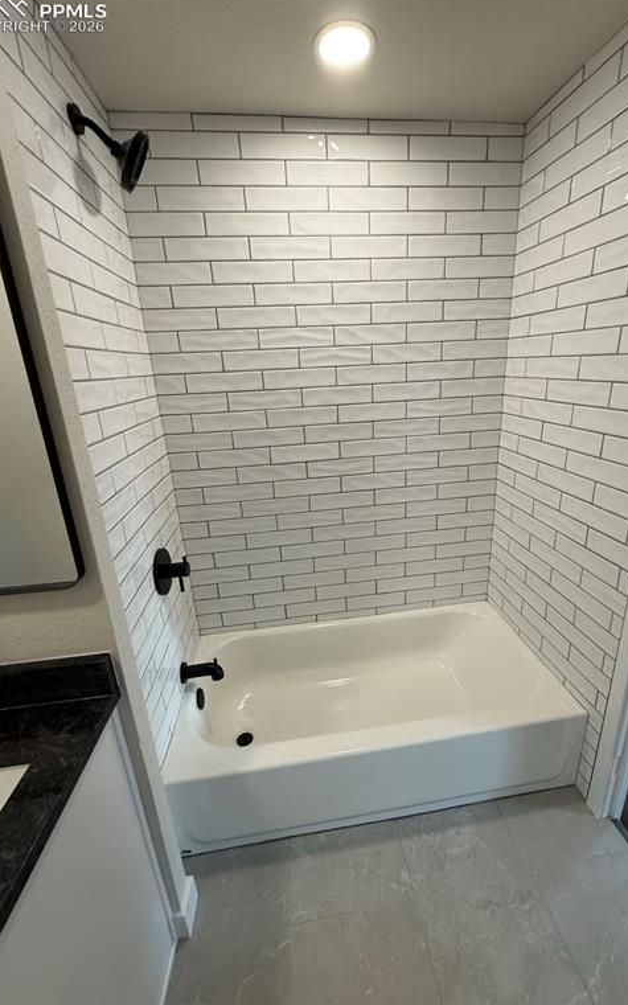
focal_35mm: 15
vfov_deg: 101.5
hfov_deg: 74.7
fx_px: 411
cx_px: 338
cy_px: 499
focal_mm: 2.22
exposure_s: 1/120
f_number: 2.2
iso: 125
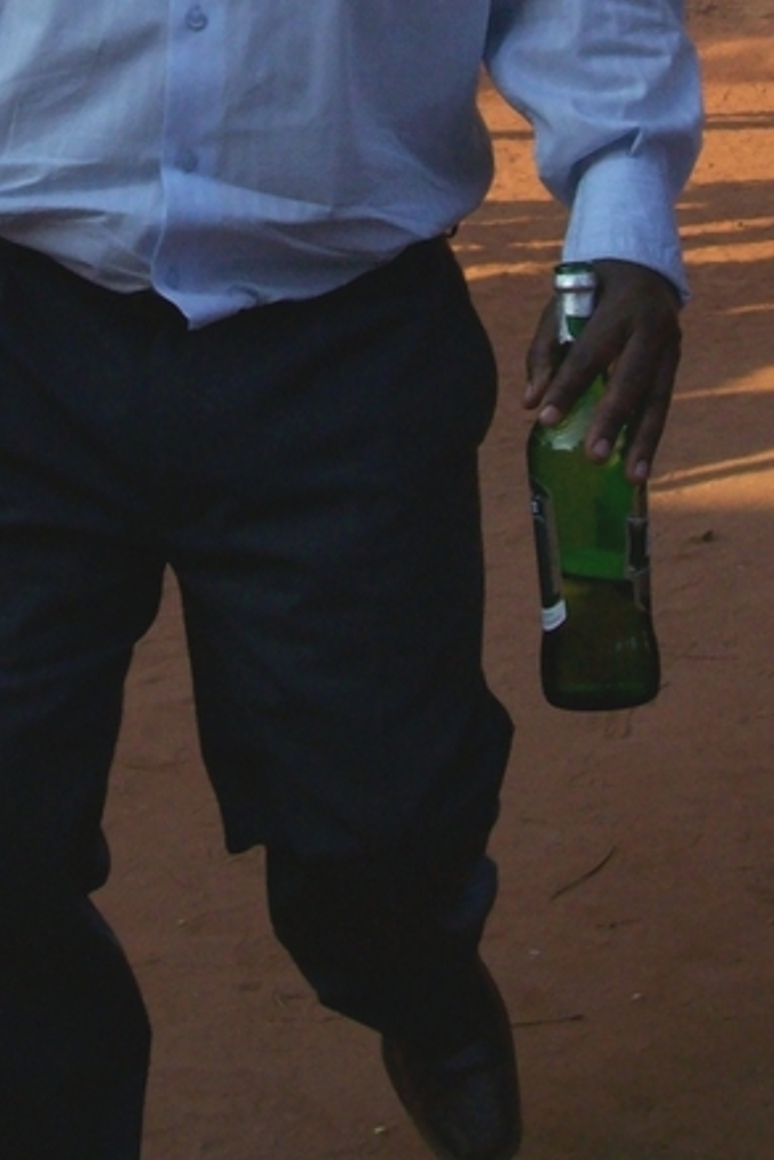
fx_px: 2932
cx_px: 262
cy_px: 34
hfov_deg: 15.0
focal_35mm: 91
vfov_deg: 21.7
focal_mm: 6
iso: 80
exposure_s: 1/625
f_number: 2.7
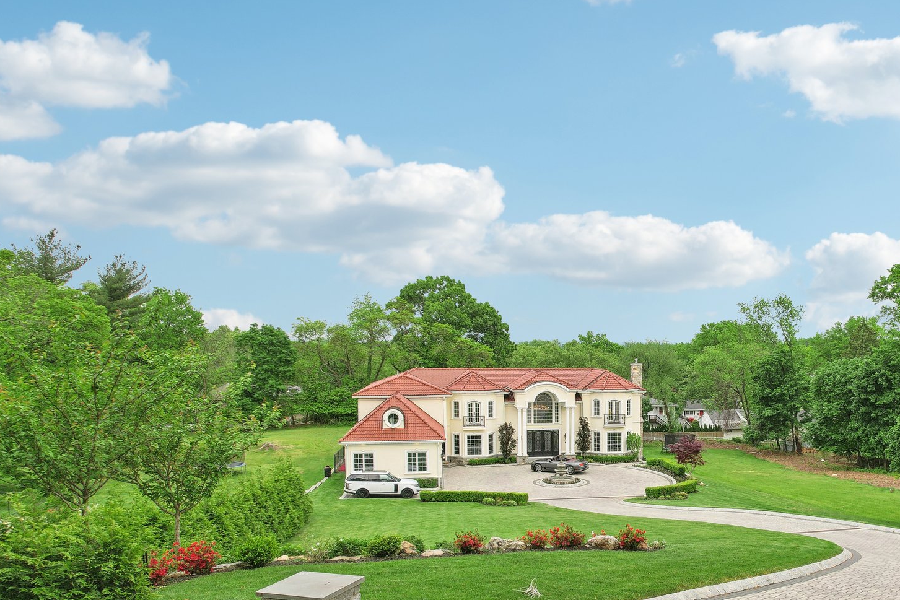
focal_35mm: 31
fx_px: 775
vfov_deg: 41.7
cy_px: 411
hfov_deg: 58.8
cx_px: 608
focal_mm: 8.4
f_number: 2.8
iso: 100
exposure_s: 1/1000
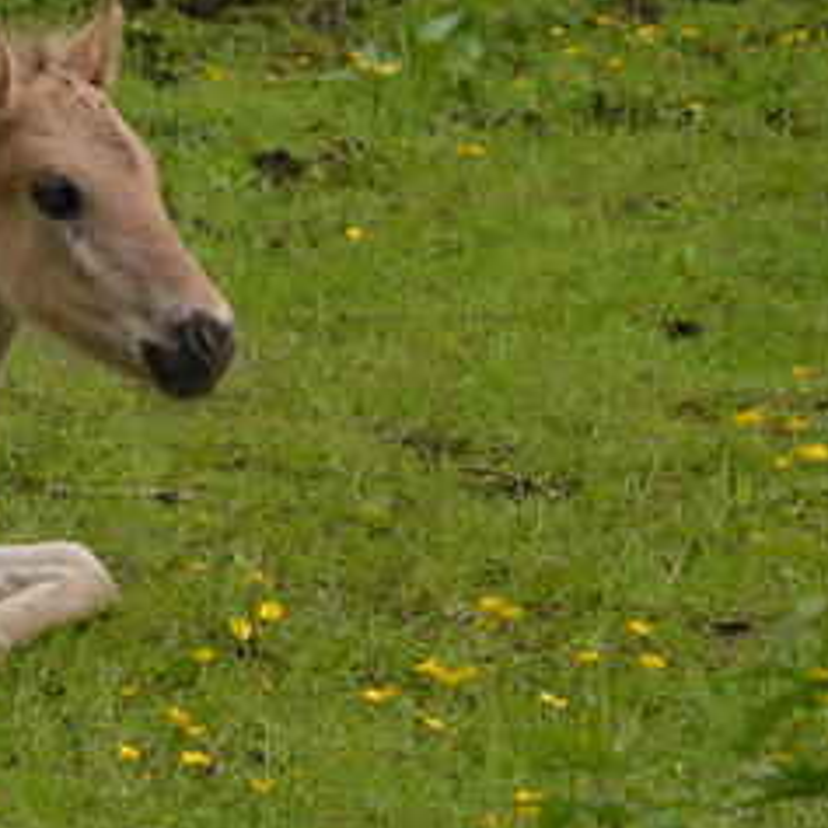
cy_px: 480
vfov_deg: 4.8
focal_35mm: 366
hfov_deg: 4.8
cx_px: -45
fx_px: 9916
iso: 400
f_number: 5
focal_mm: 85
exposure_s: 1/1250
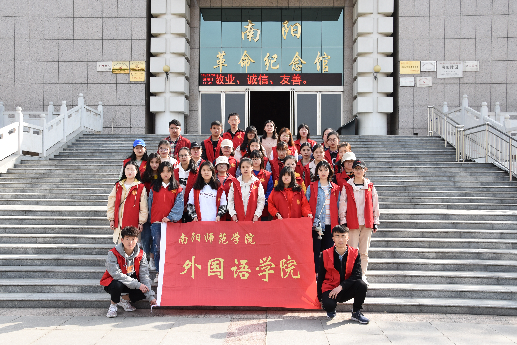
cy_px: 172
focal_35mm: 38
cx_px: 258
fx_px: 539
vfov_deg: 35.5
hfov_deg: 51.3
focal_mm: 25
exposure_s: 1/250
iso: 220
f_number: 8
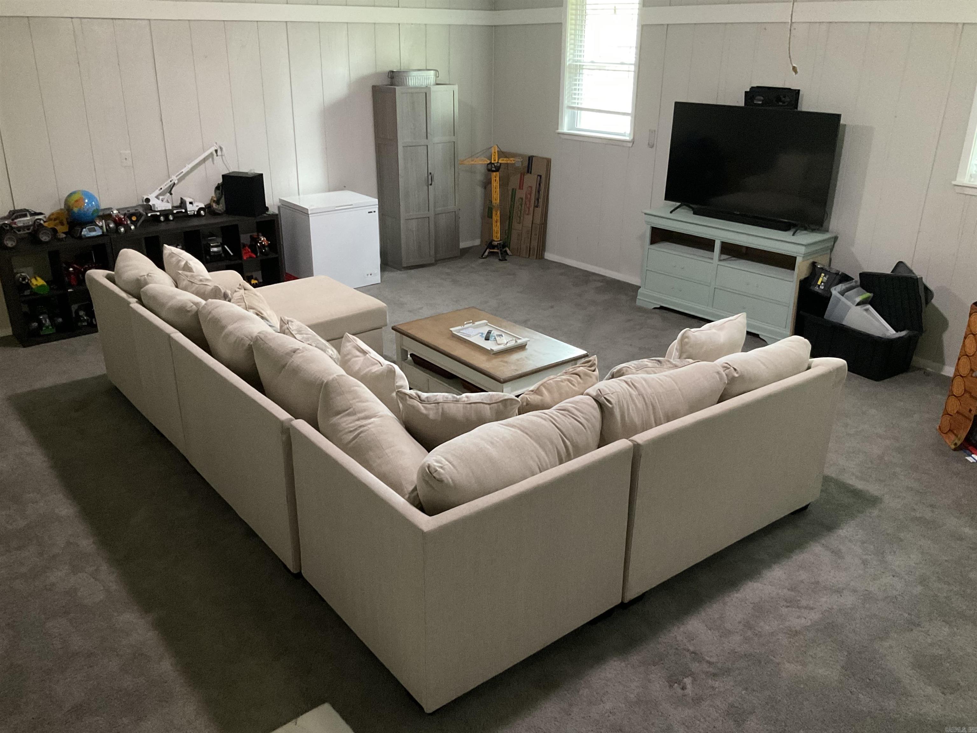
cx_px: 488
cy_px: 366
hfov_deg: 61.7
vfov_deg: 48.2
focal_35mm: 29
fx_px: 818
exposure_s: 1/30
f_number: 1.8
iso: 400
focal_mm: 3
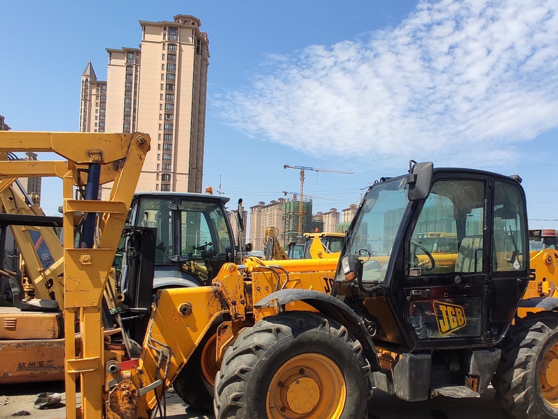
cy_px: 276
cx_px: 319
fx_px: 1338
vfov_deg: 17.7
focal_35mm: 83
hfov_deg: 23.5
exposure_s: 1/805
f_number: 2.2
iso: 100
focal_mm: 2.25
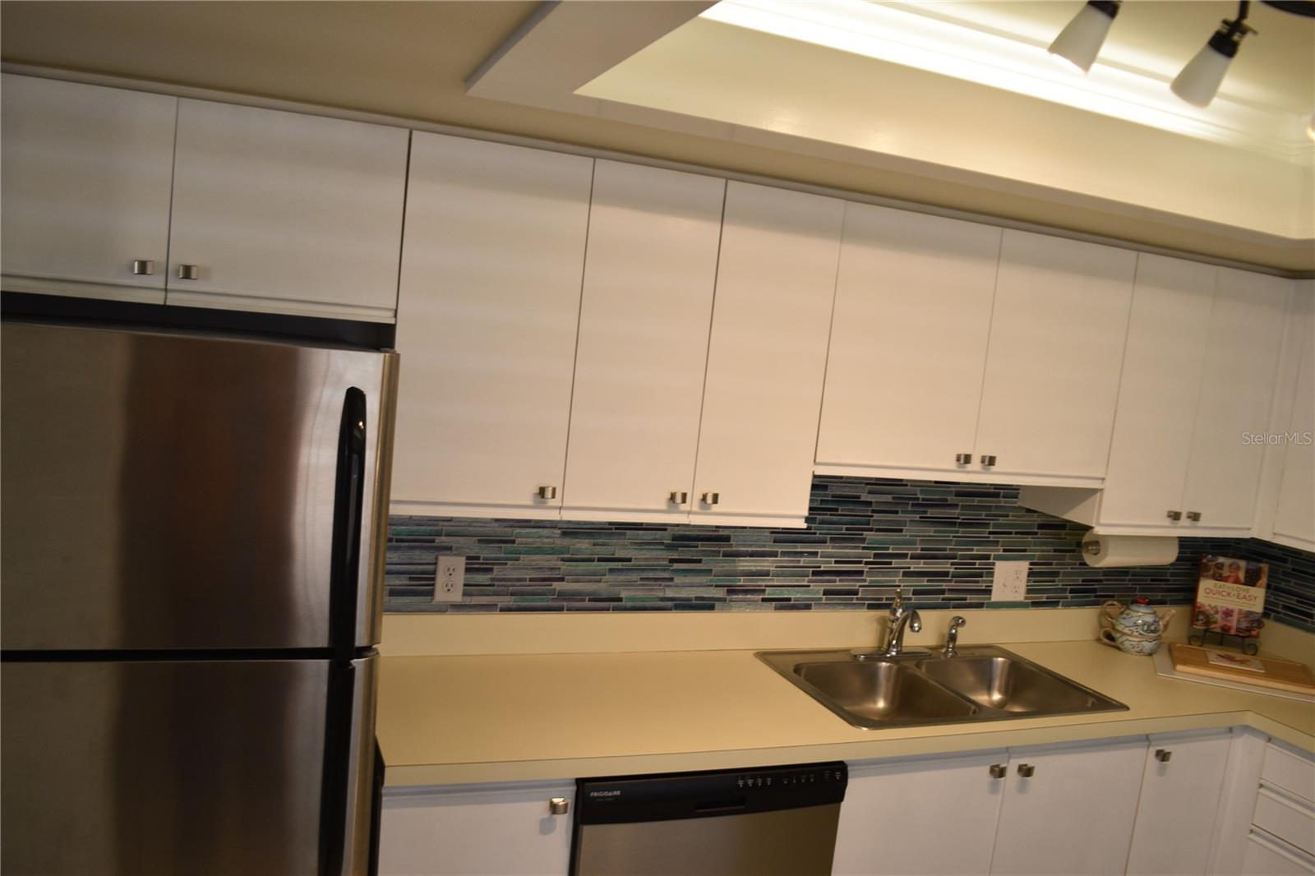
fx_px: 986
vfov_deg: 47.9
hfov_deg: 67.4
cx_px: 658
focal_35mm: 27
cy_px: 438
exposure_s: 1/100
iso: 400
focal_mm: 18
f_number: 5
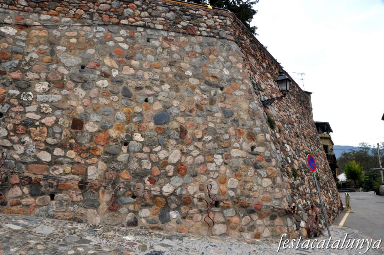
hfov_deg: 67.4
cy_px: 128
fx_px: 288
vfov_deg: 47.8
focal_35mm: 27
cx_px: 192
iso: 500
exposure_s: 1/200
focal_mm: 18
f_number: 13
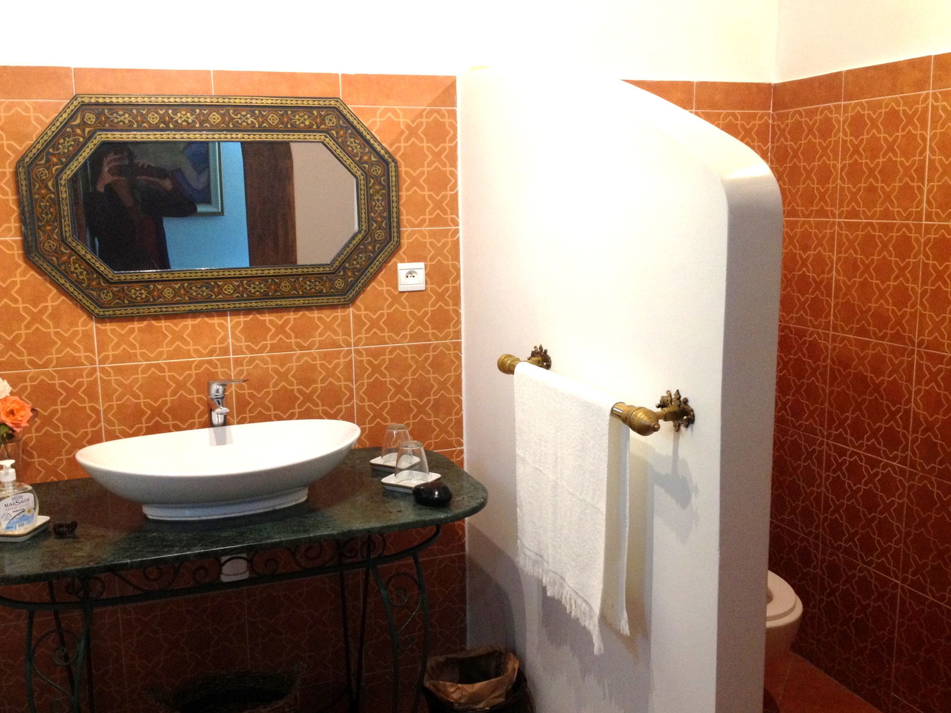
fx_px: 962
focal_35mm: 35
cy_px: 356
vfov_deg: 40.7
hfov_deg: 52.6
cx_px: 476
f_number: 2.4
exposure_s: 1/20
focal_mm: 4.28
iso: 160
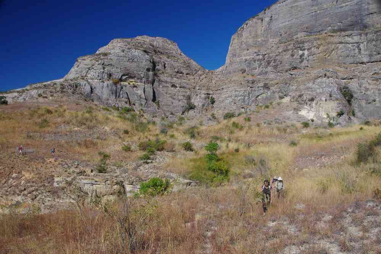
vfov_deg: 38.2
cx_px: 190
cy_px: 127
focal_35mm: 35
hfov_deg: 54.9
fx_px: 367
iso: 200
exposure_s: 1/125
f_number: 11
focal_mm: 23.1
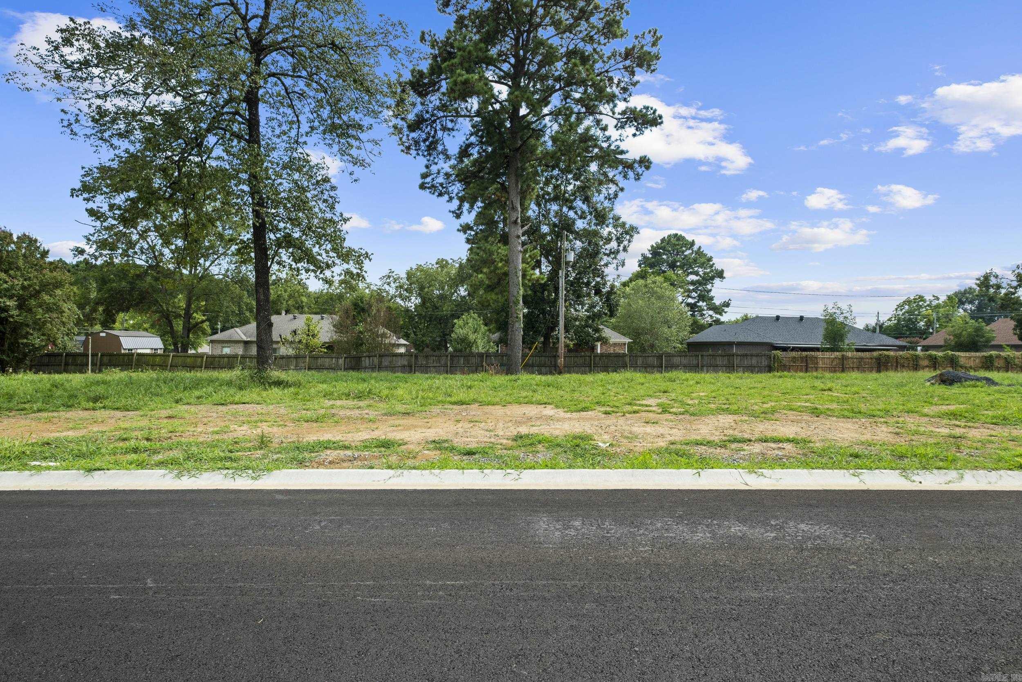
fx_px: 539
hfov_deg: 86.9
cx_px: 511
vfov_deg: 64.6
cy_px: 341
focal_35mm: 19
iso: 200
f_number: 8
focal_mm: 12.6
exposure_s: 1/60
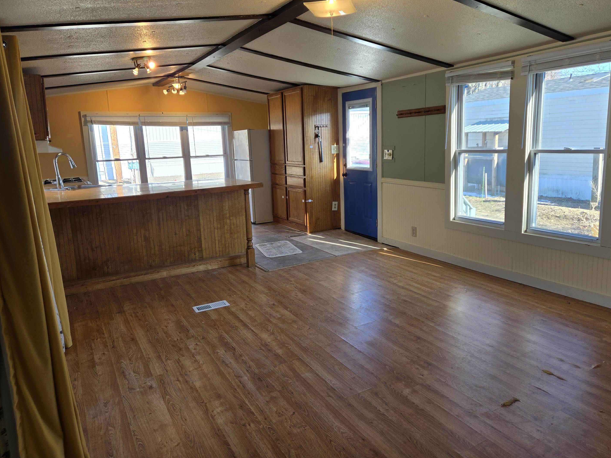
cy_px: 212
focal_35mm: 25
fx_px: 441
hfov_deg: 69.4
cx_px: 316
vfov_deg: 54.8
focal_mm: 5.4
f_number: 1.8
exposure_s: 1/120
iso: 32
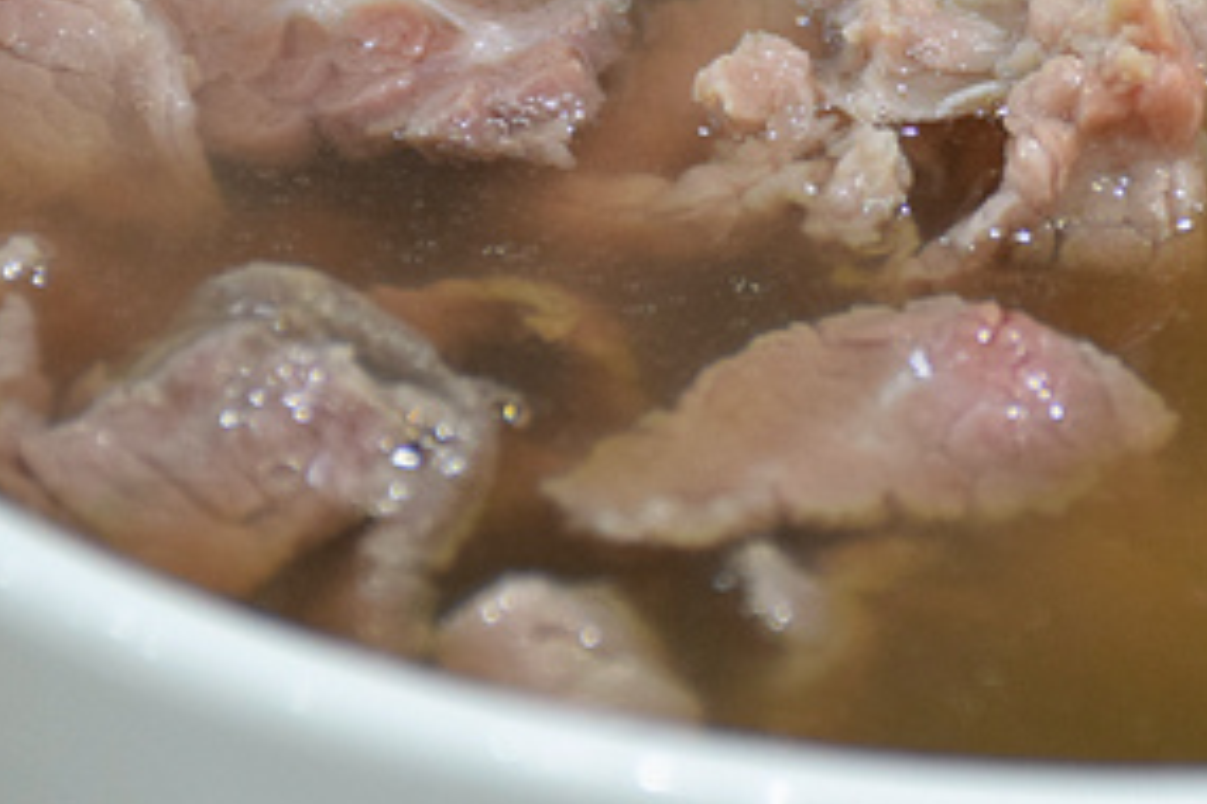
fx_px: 14832
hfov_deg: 4.7
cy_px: 72
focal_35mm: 442
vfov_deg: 3.1
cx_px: 957
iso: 800
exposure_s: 1/40
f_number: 5.6
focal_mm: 105
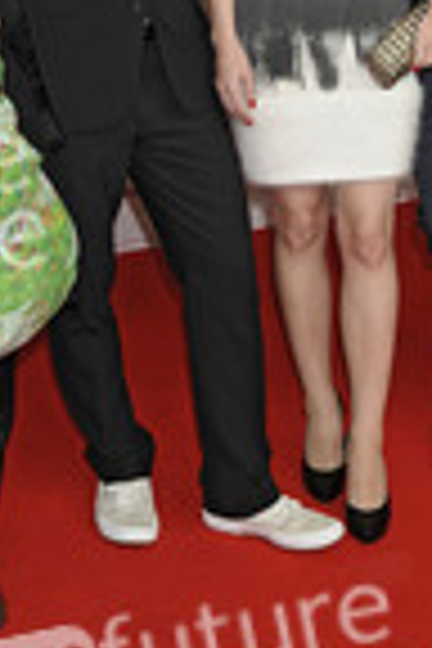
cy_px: 18
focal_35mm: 86
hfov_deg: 15.8
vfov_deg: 22.8
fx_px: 1548
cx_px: 306
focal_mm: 31
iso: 500
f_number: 5.6
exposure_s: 1/125
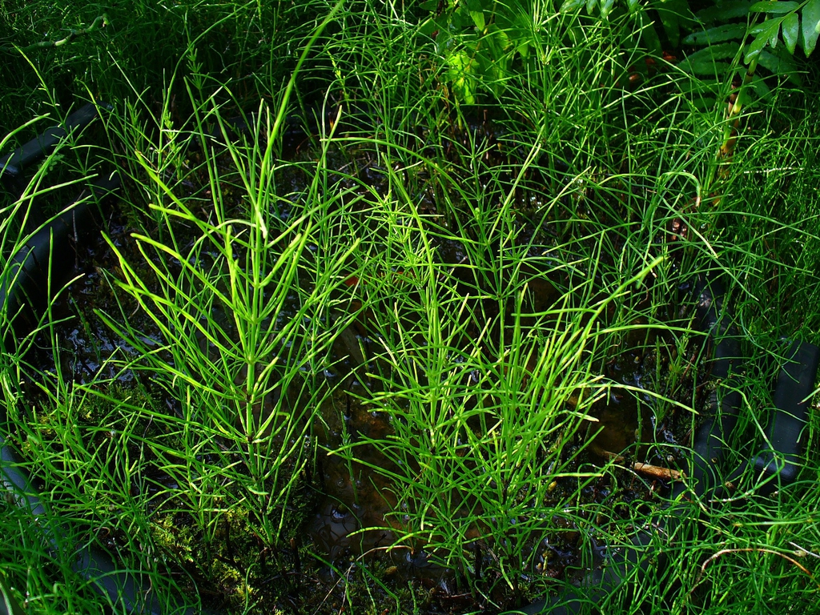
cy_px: 308
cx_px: 410
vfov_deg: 38.7
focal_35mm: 37
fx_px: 876
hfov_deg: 50.1
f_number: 2.8
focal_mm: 6.1
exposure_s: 1/125
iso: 64
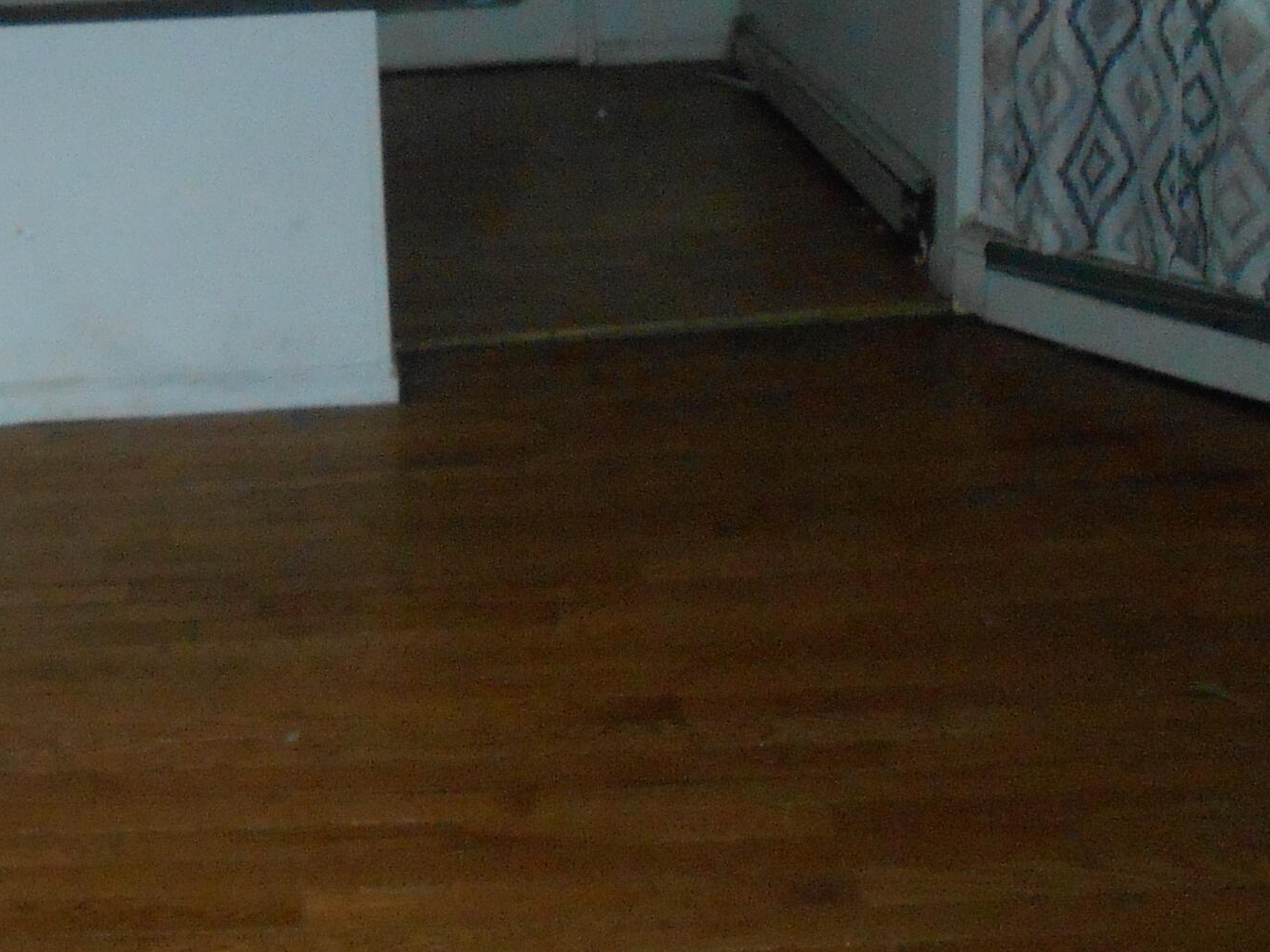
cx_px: 309
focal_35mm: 58
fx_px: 2128
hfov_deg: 32.6
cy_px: 133
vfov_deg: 24.6
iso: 500
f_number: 3.5
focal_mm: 4.6
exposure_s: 1/25
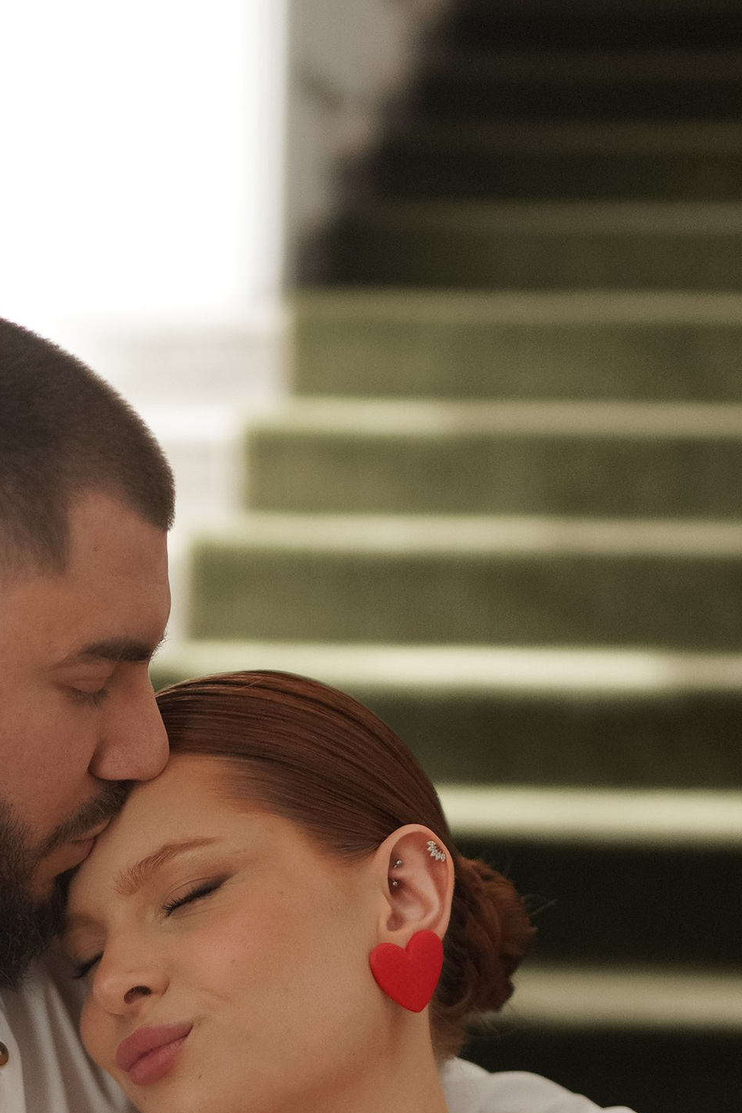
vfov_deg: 14.9
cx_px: 108
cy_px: 1236
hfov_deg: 10.2
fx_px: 4144
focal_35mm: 134
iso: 640
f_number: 1.4
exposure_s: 1/1600
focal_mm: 50
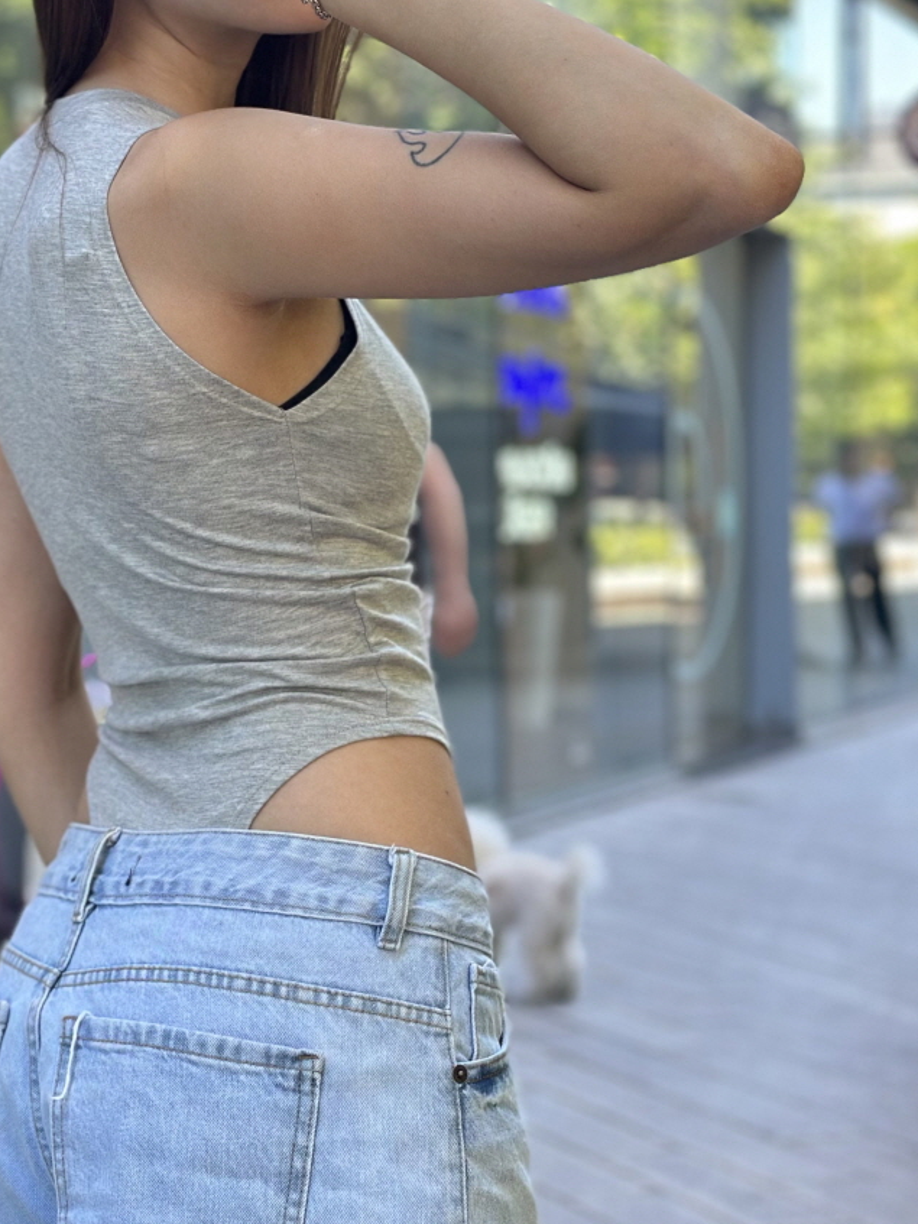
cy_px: 584
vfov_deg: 23.0
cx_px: 226
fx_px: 3006
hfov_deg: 17.3
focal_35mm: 85
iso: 80
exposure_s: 1/220
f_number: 1.78
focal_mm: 6.86
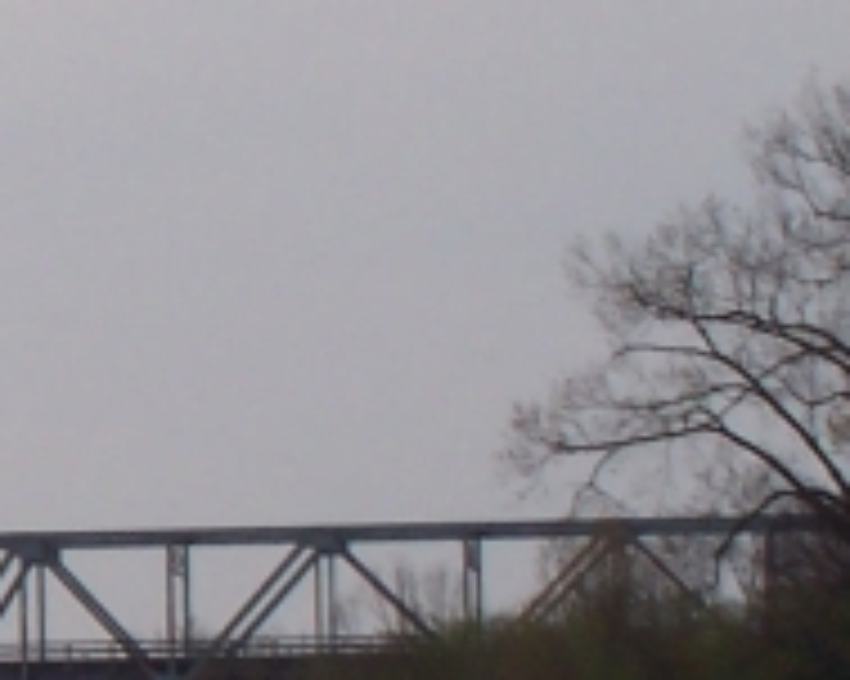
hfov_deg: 4.2
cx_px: -904
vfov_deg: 3.4
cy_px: 356
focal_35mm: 455
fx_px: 11440
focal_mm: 16.8
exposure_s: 1/250
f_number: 9.5
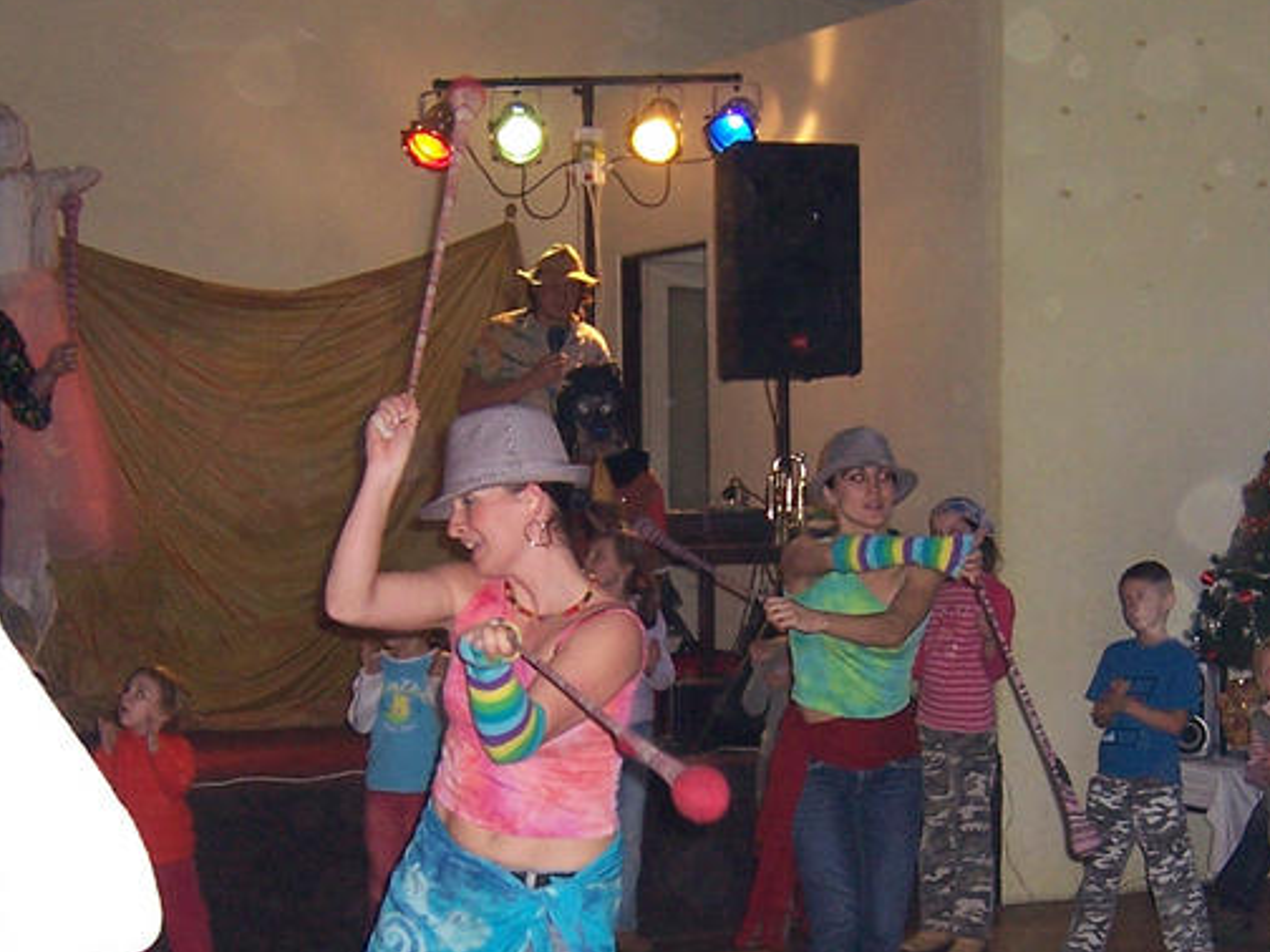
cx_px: 723
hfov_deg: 28.9
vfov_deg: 21.4
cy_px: 871
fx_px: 2458
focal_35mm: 67
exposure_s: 1/60
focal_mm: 5.5
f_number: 2.8
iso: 140
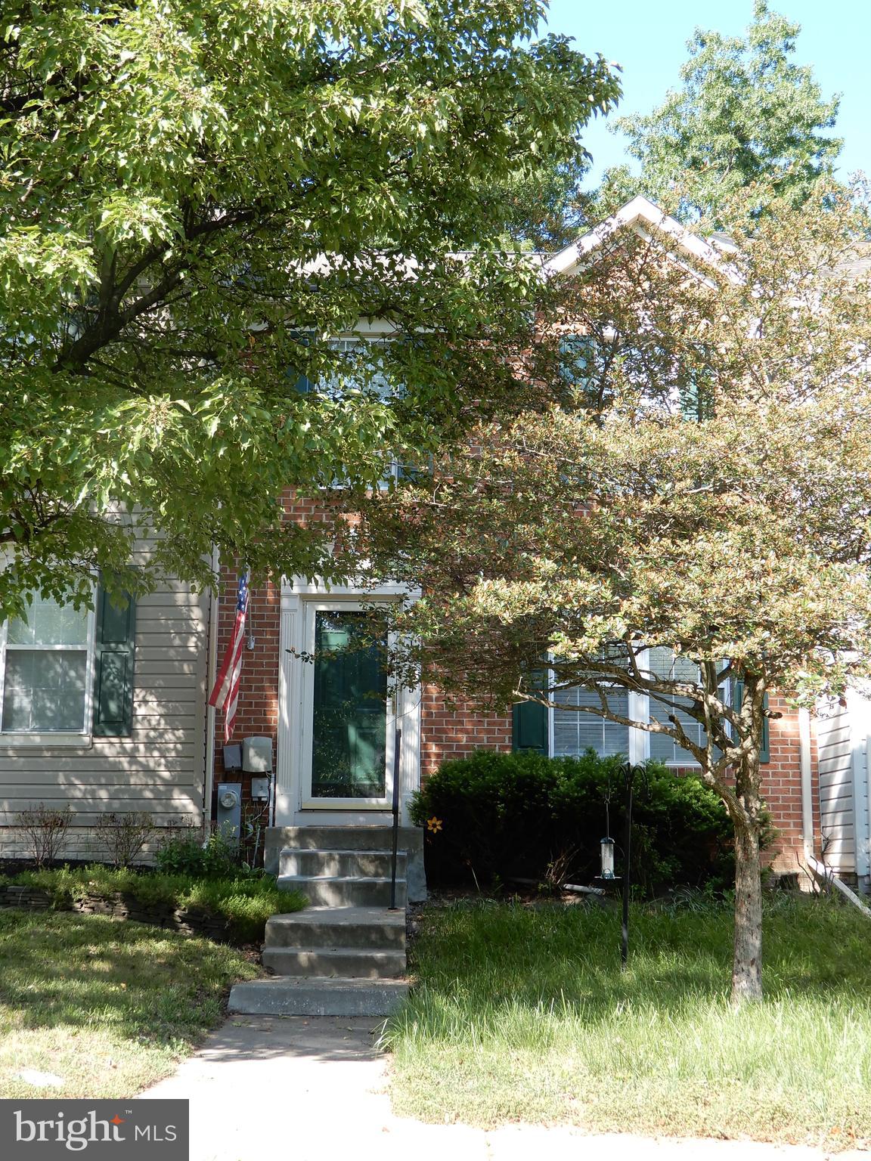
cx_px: 436
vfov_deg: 42.1
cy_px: 580
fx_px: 1510
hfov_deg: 32.2
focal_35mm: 45
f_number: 4
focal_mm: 8
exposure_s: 1/125
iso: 80
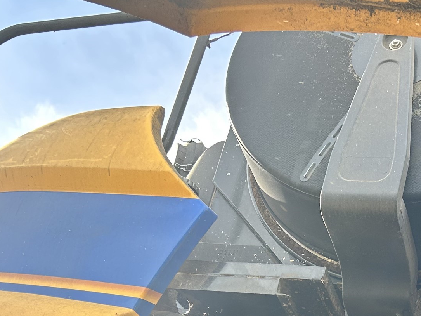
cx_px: 405
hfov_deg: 26.9
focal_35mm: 69
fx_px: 839
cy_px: 415
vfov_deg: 19.6
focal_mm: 5.7
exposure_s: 1/714
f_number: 1.5
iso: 50
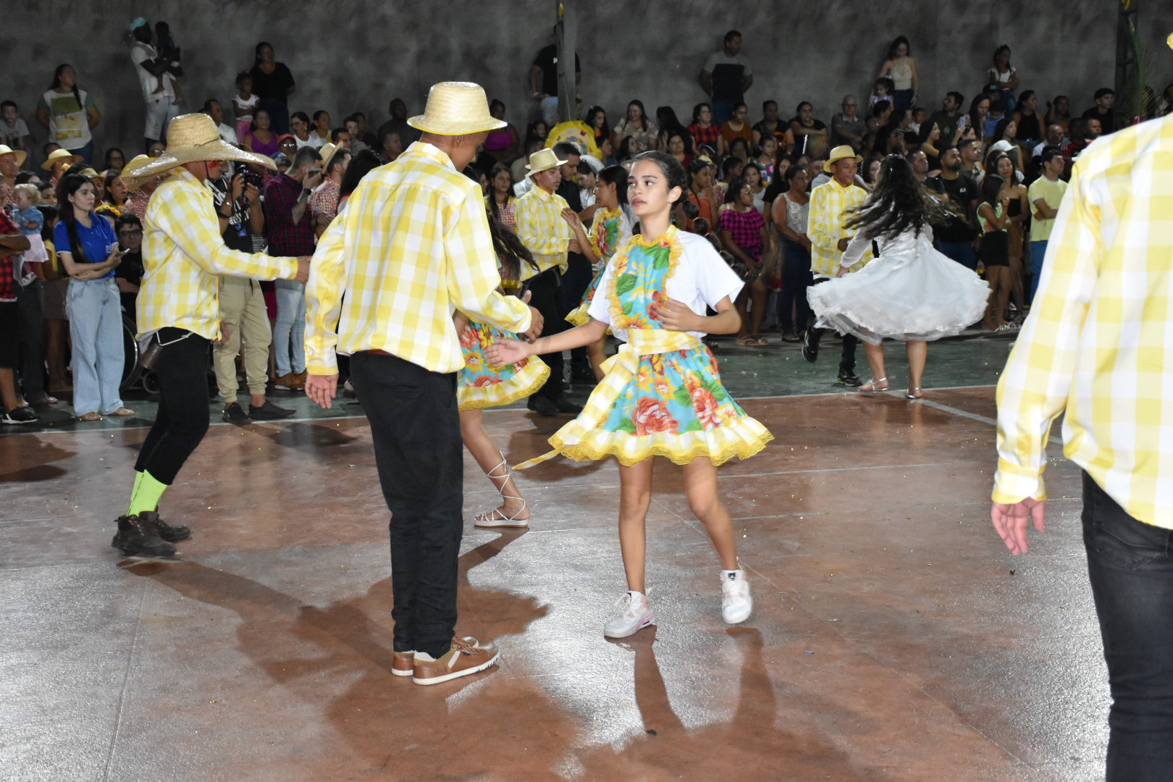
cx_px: 586
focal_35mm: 51
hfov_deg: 38.9
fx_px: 1662
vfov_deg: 26.5
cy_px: 391
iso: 3200
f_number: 4.2
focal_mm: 34
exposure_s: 1/100
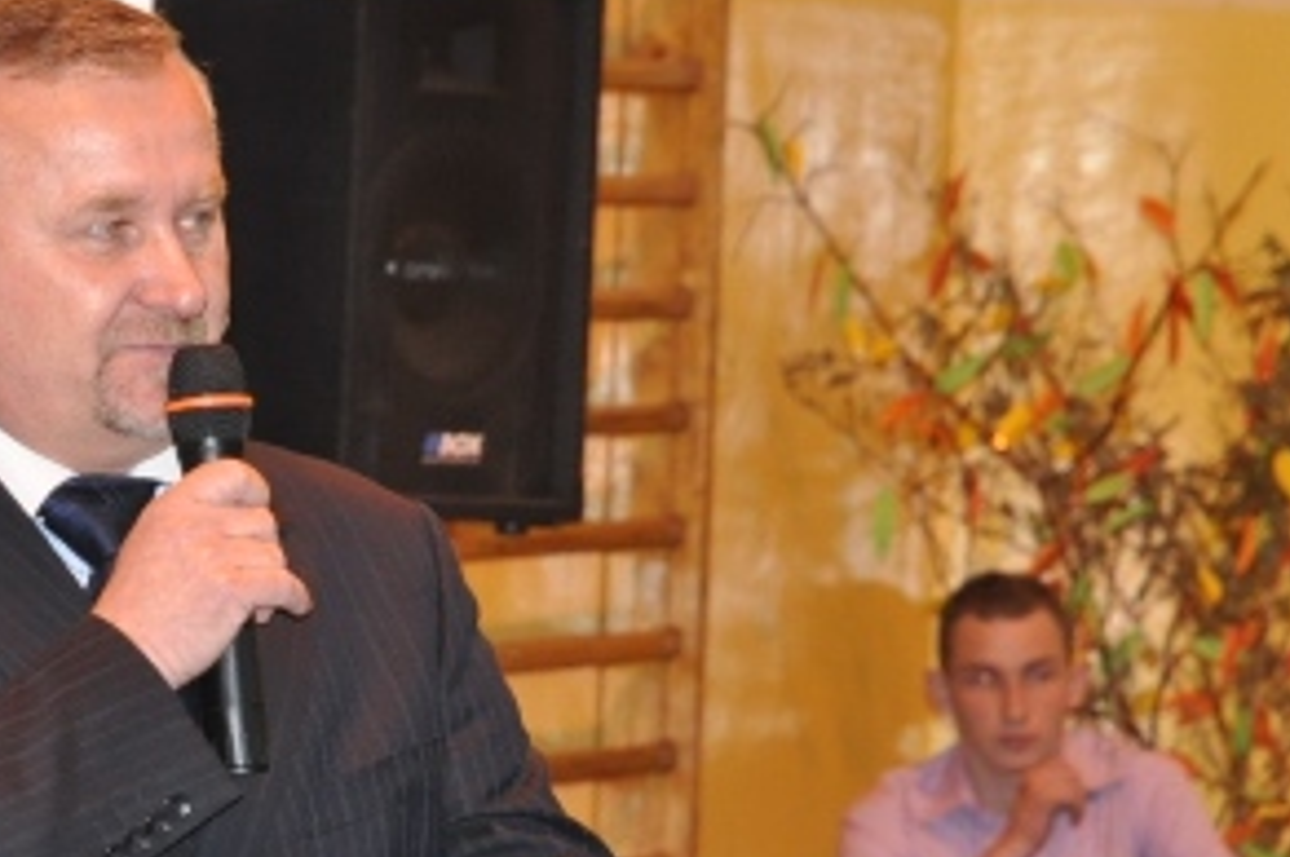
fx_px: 12505
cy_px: 621
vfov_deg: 3.9
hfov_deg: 5.9
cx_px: 80
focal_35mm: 349
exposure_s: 1/60
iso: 1000
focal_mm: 85
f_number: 6.3
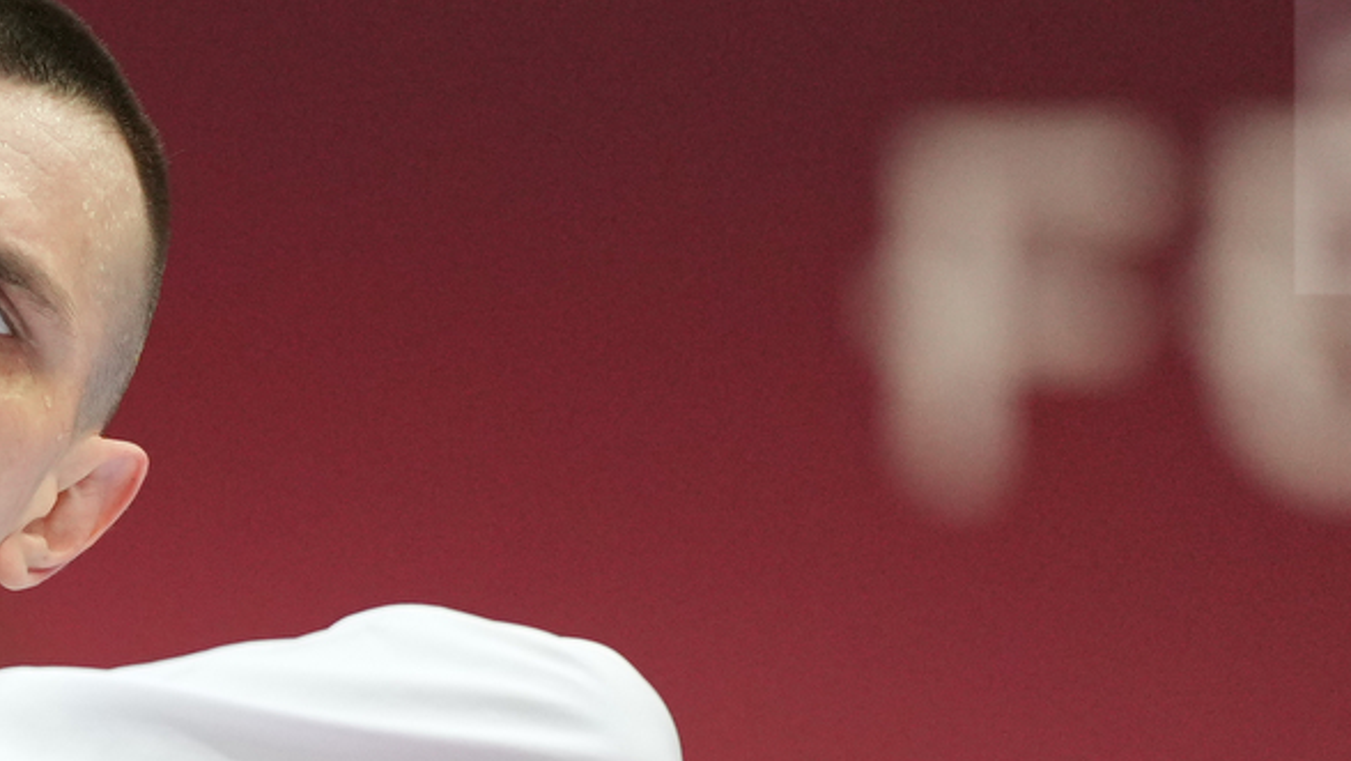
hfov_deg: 2.4
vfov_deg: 1.4
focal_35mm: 891
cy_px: 1035
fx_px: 31924
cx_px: -345
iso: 2000
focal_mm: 200
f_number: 2.8
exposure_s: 1/1000
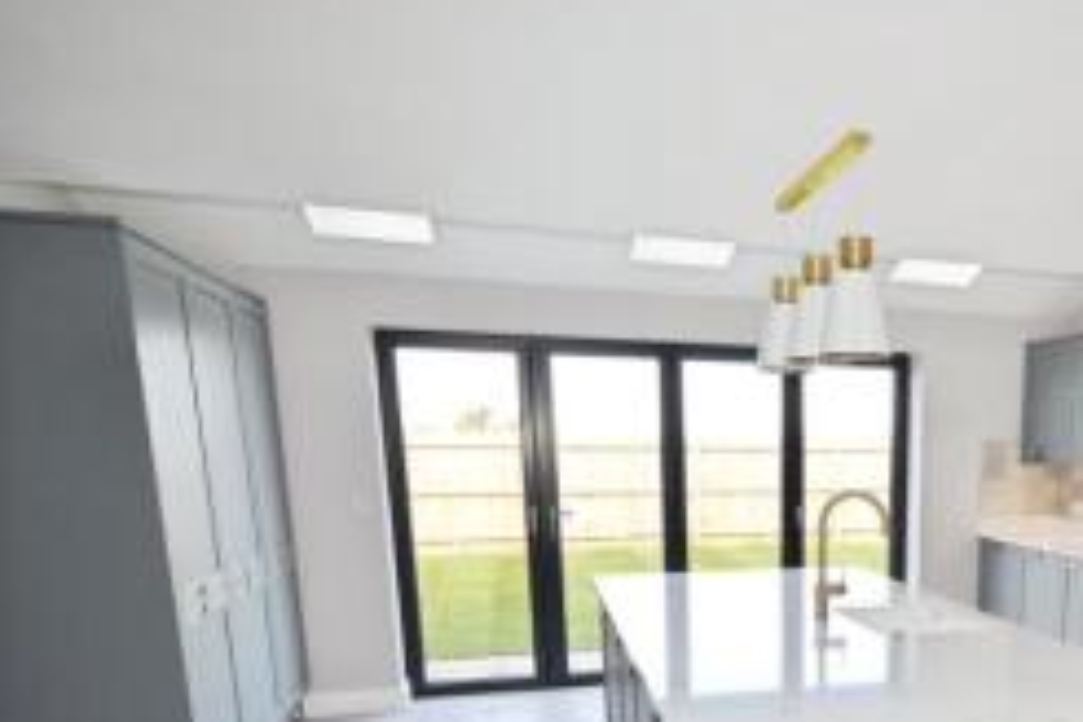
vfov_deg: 41.6
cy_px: 641
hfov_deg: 58.7
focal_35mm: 29
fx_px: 872
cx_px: 867
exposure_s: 1/125
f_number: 5.6
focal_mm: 10
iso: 500
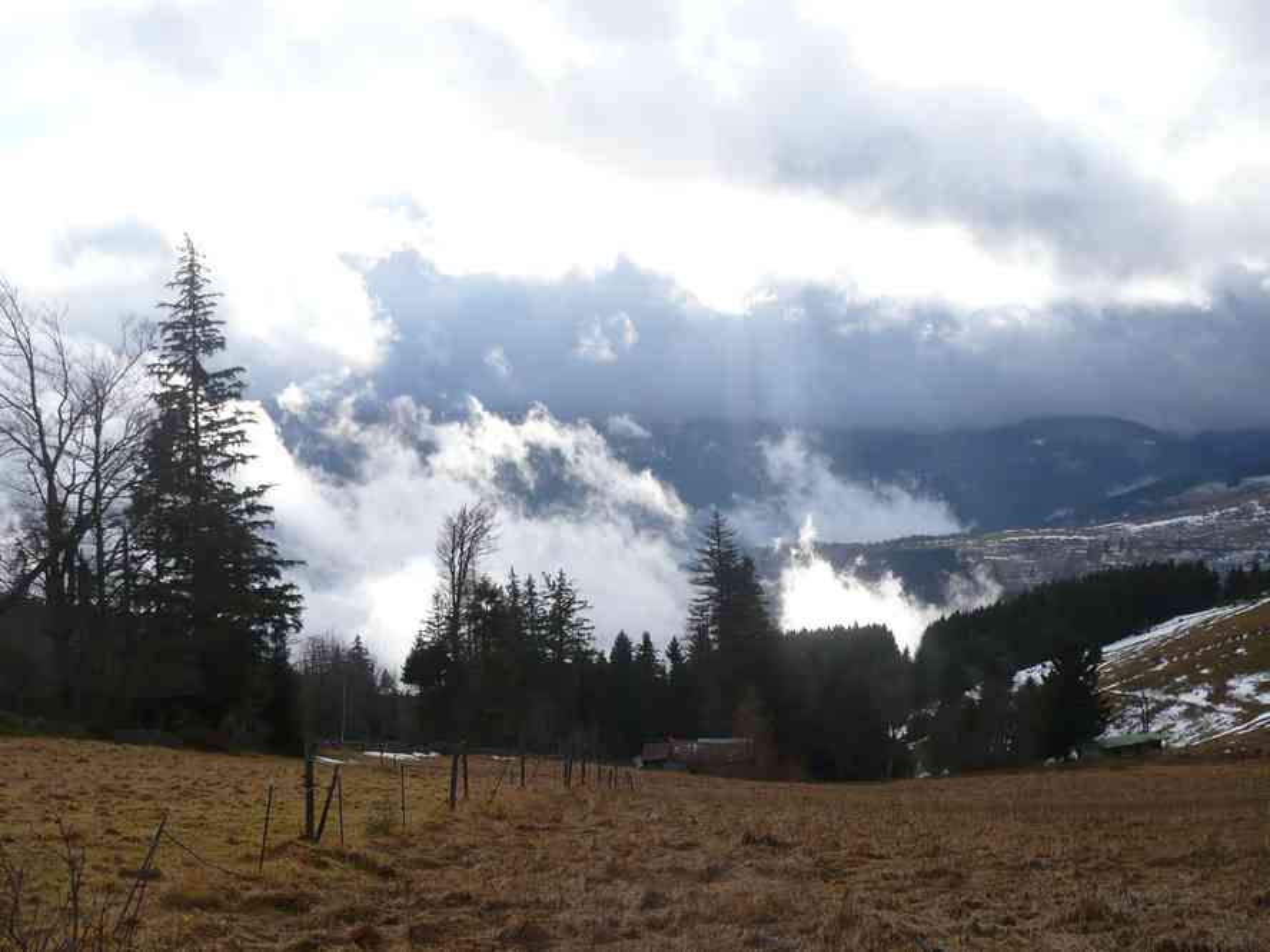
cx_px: 635
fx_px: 1468
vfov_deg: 36.0
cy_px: 476
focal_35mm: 40
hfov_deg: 46.8
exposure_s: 1/800
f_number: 2.8
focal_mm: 5.8
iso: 100
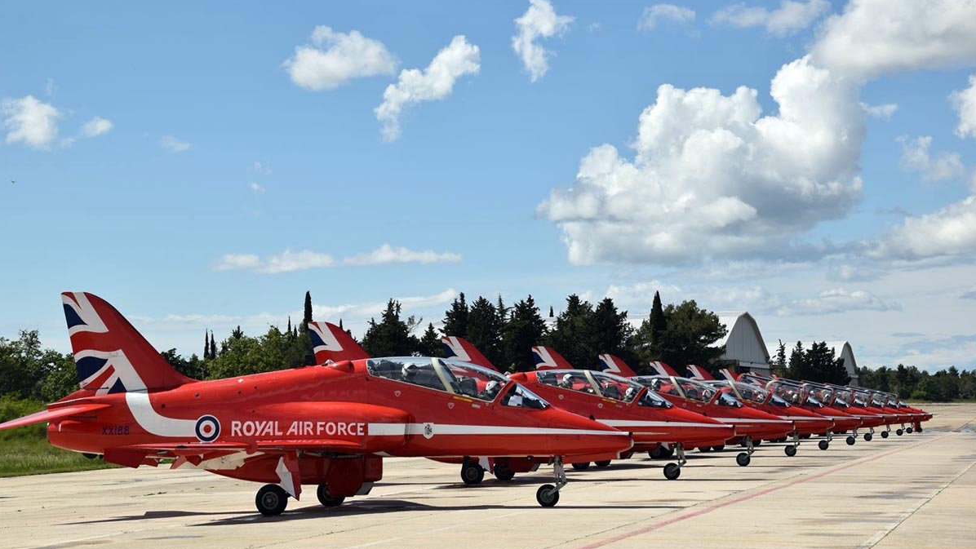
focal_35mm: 82
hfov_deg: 25.9
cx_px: 488
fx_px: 2122
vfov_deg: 14.7
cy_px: 272
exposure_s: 1/400
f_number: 10
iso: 100
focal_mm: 52
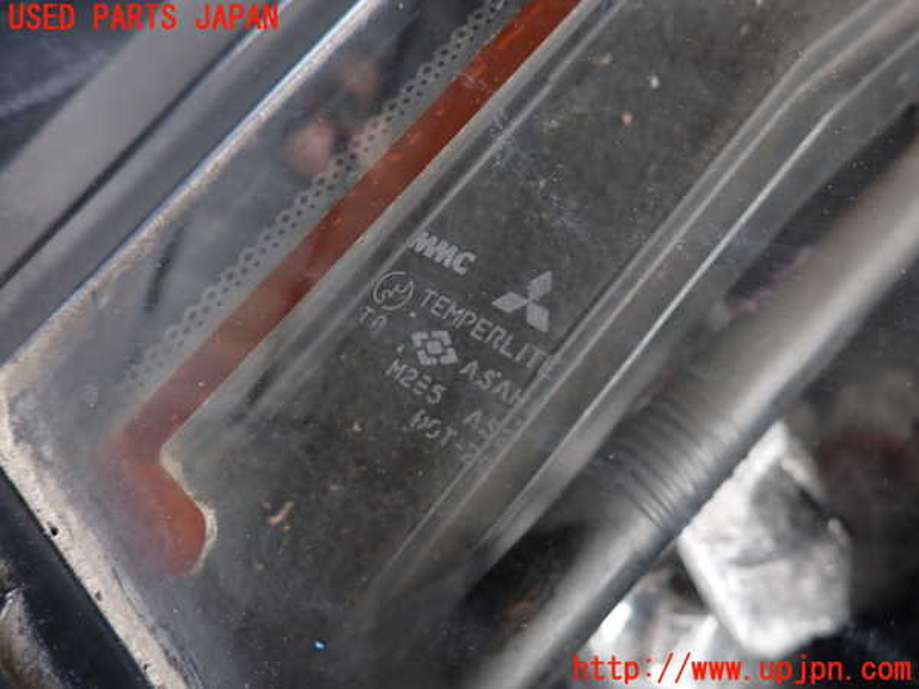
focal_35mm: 25
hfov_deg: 69.4
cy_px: 344
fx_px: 664
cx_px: 460
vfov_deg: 54.9
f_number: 2
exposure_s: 1/60
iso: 200
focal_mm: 4.5
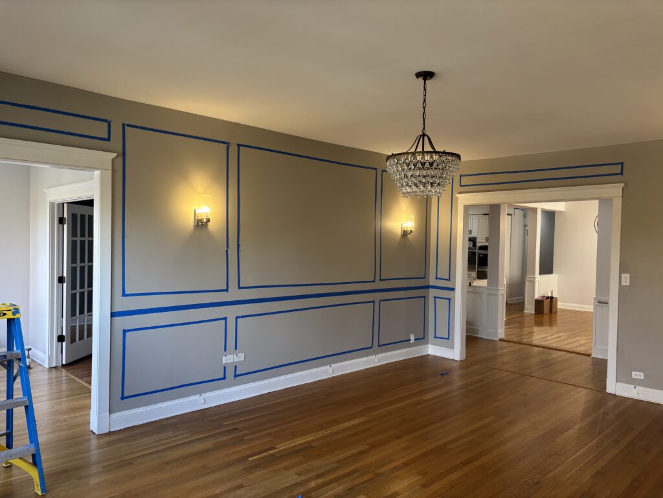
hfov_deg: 67.3
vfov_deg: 53.1
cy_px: 249
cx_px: 332
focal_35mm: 26
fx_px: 498
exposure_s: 1/60
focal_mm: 5.96
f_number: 1.6
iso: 80
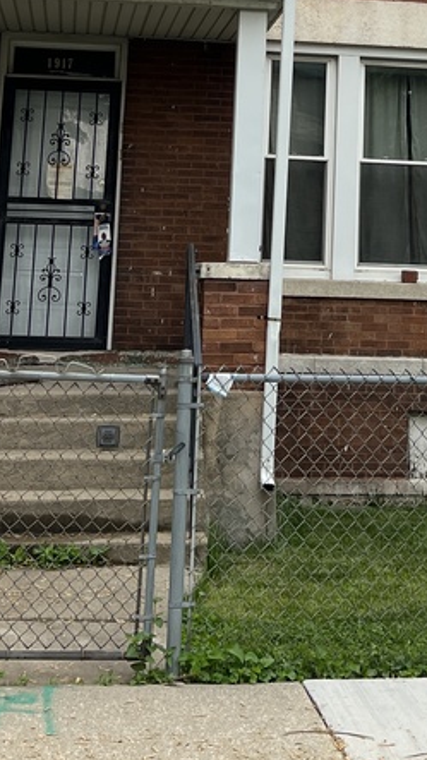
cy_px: 27
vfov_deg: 28.9
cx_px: 310
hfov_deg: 17.4
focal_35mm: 69
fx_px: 1390
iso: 50
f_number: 1.5
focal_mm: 5.7
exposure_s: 1/1100
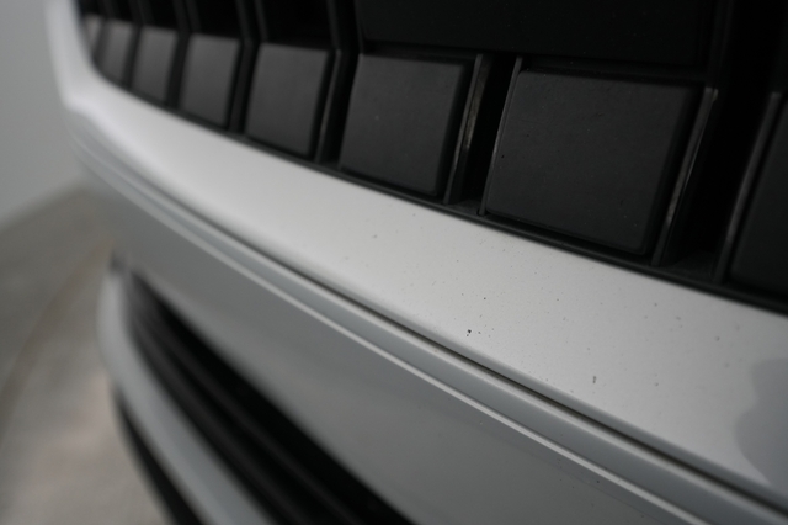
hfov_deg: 65.5
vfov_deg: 46.4
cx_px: 394
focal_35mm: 28
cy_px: 262
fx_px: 613
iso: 1250
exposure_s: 1/100
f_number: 4.5
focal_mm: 28
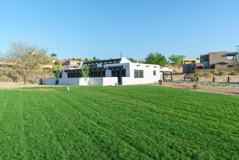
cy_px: 80
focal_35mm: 27
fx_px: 179
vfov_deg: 48.0
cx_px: 120
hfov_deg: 67.4
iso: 100
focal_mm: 27
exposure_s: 1/200
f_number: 9
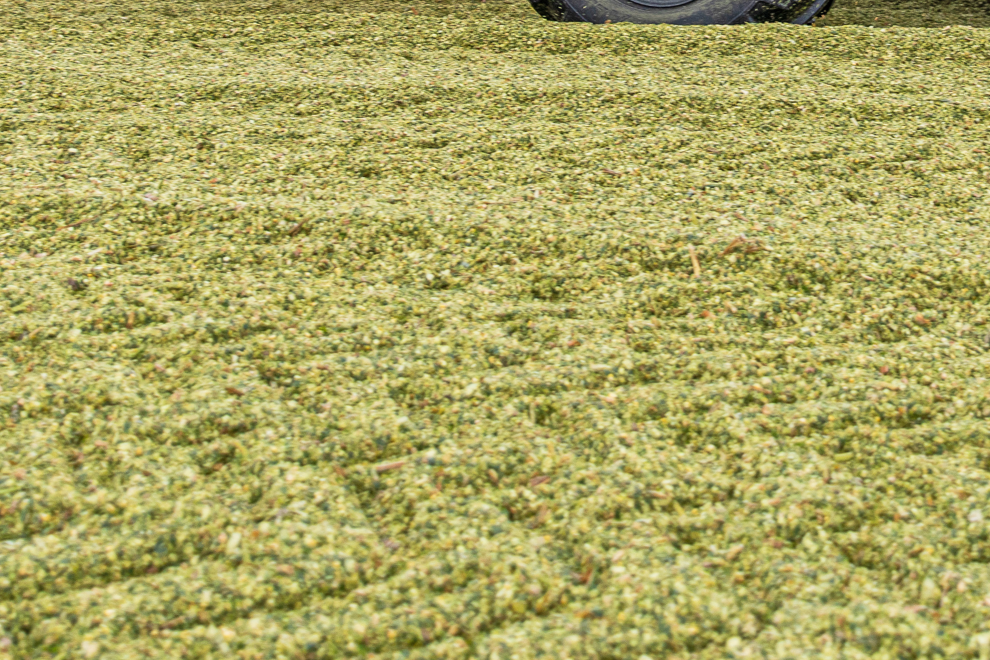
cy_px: -289
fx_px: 2722
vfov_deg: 13.2
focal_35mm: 99
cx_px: 744
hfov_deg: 20.4
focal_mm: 28
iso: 100
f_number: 3.5
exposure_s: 1/400
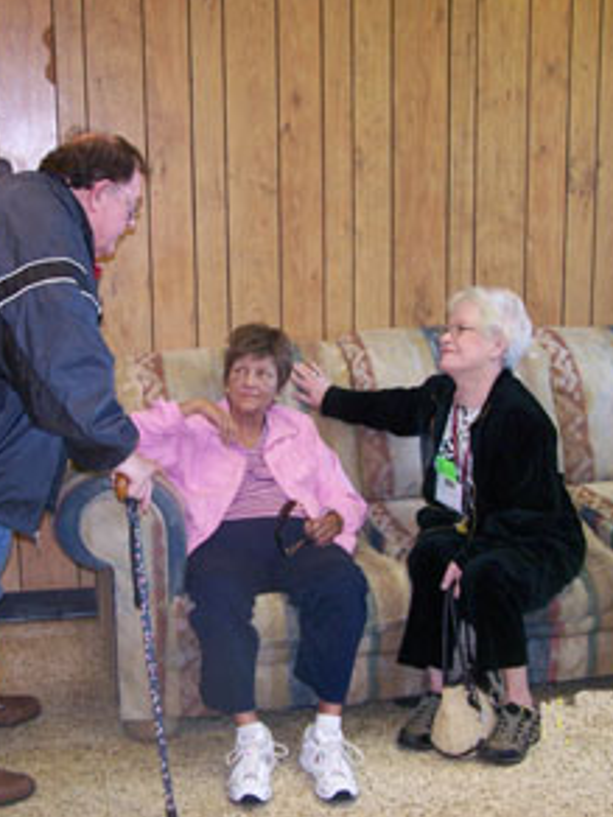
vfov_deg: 36.8
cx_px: 252
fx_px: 1228
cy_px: 408
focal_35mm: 52
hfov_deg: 28.0
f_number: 2.8
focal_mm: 6.3
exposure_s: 1/60
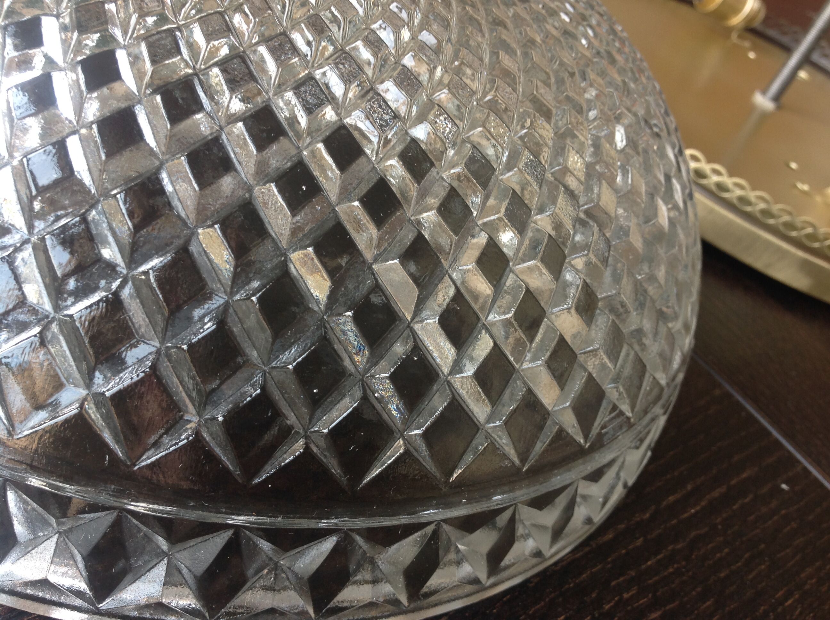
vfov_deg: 40.6
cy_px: 310
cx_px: 415
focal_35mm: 35
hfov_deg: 52.7
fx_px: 838
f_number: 2.4
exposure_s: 1/17
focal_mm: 4.28
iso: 50
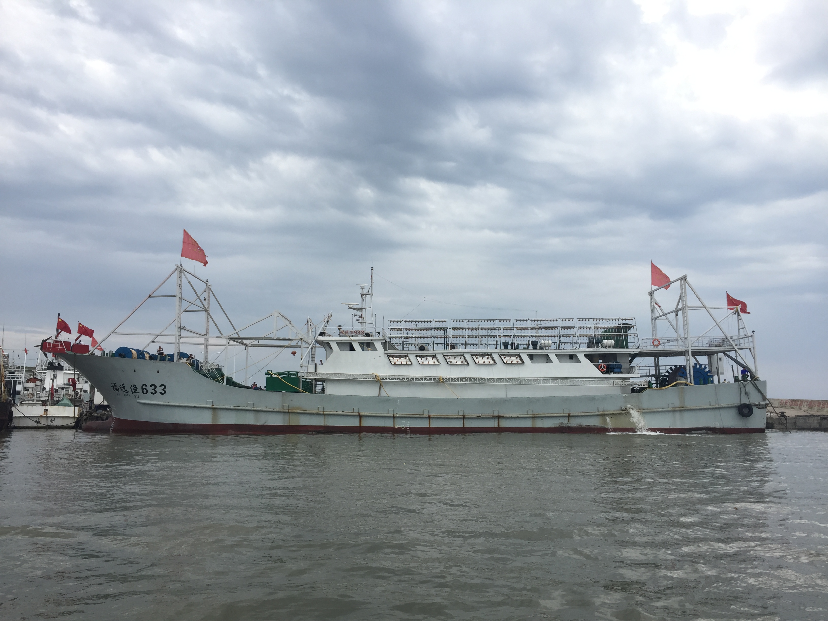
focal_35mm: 29
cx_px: 414
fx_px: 694
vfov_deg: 48.2
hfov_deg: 61.7
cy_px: 310
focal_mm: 4.15
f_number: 2.2
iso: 32
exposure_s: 1/1130
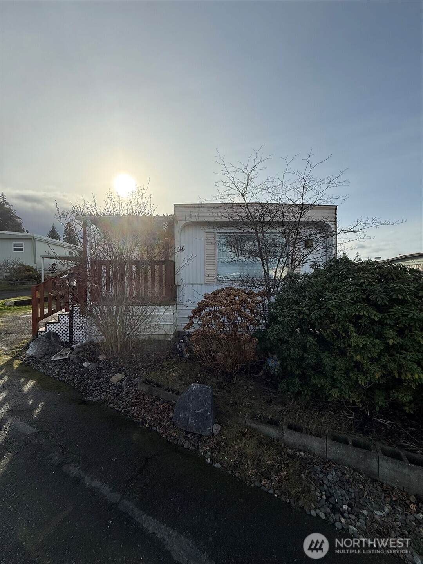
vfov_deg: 102.1
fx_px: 228
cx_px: 212
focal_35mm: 14
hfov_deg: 85.7
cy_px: 282
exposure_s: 1/3663
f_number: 2.2
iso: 80
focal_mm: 2.22
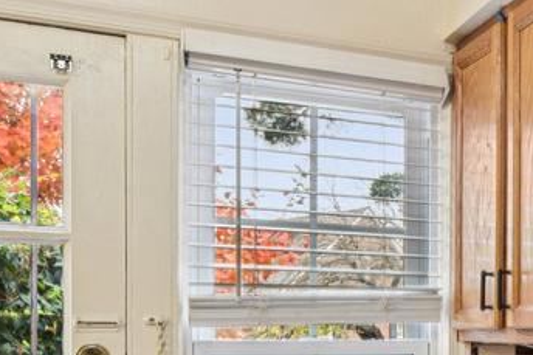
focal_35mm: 67
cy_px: 371
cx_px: 688
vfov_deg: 19.6
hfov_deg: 25.9
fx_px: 991
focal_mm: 16
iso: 400
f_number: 8
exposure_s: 1/10
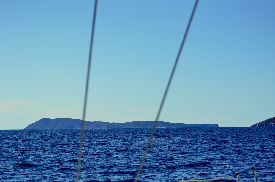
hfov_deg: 19.5
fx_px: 800
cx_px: 138
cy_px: 91
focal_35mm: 105
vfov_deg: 13.0
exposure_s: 1/8000
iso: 640
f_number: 4.5
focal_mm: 70
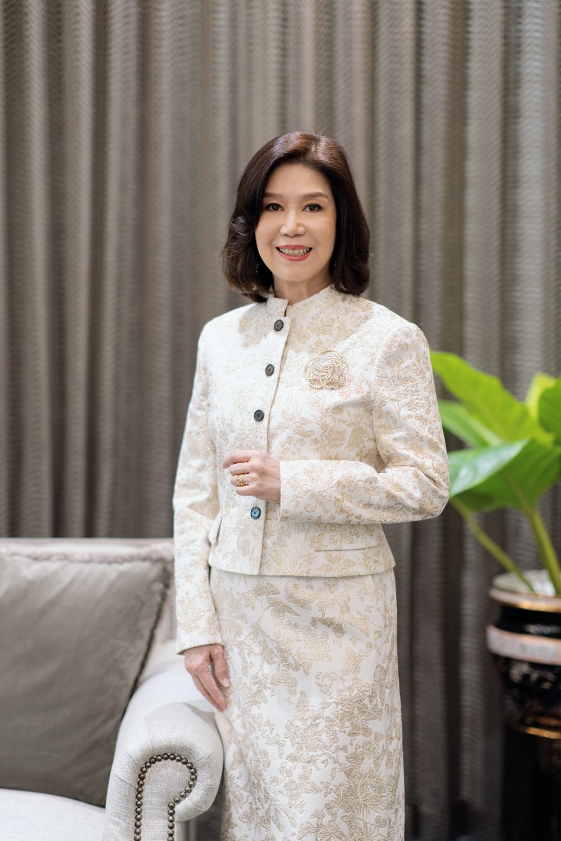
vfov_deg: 23.9
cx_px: 280
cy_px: 420
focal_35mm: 85
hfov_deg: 16.1
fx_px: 1987
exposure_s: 1/100
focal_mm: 85
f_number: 1.4
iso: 1000
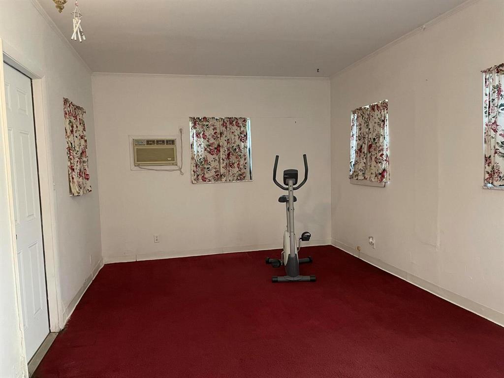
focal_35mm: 26
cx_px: 252
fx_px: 379
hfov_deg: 67.3
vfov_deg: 53.1
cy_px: 189
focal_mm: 4.2
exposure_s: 1/60
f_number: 1.6
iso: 500
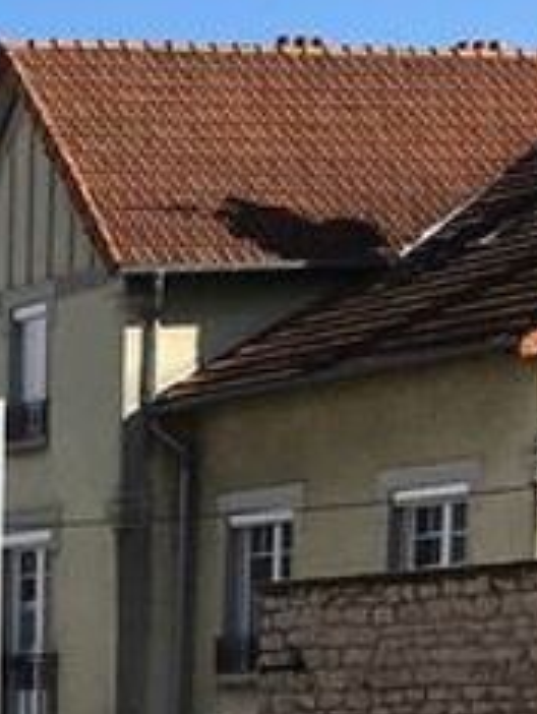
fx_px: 3407
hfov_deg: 8.4
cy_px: 1439
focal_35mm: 165
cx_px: -674
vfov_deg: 10.9
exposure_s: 1/1876
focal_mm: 4.15
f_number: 2.2
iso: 25
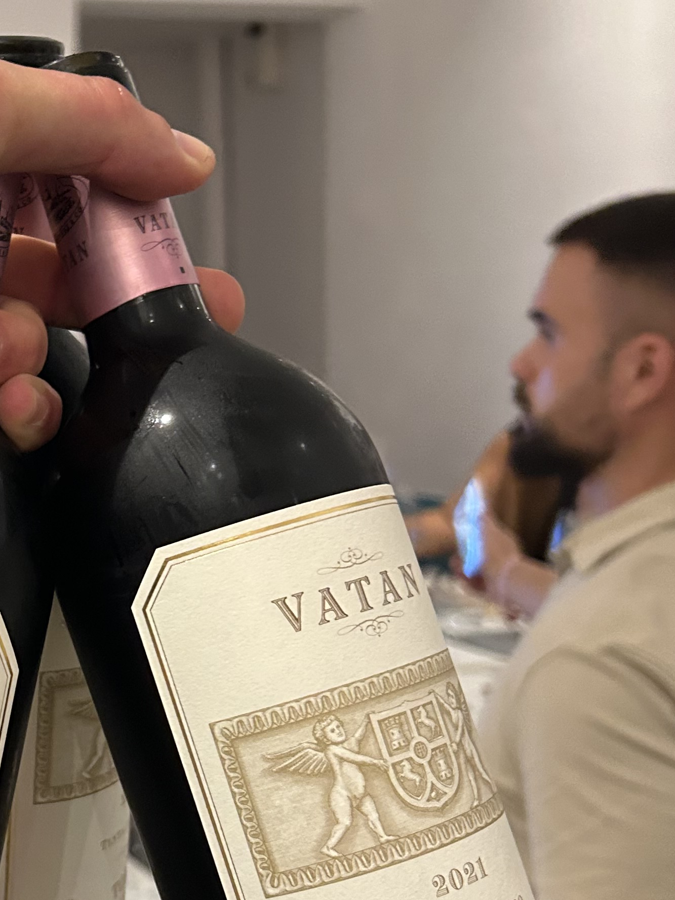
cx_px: -45
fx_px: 1534
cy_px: 534
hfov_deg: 23.5
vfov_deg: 32.6
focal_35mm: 59
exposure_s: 1/50
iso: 400
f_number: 1.5
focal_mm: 5.7
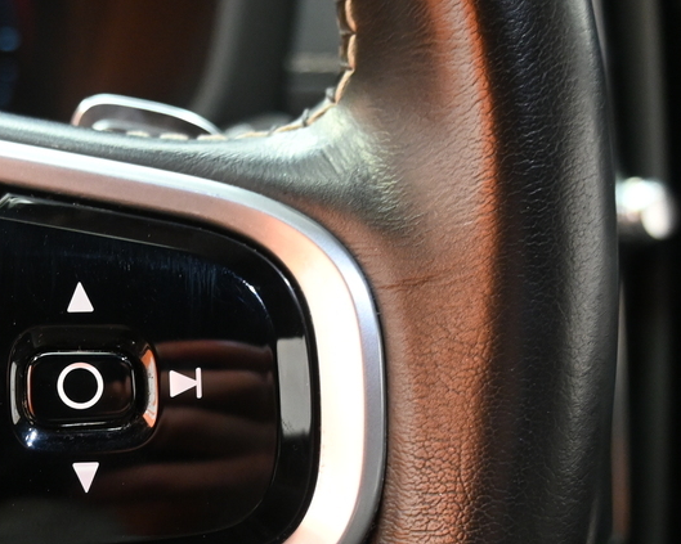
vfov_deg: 21.8
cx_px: 102
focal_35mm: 69
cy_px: 460
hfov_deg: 26.8
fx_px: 1390
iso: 1100
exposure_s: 1/25
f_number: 3.5
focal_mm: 16
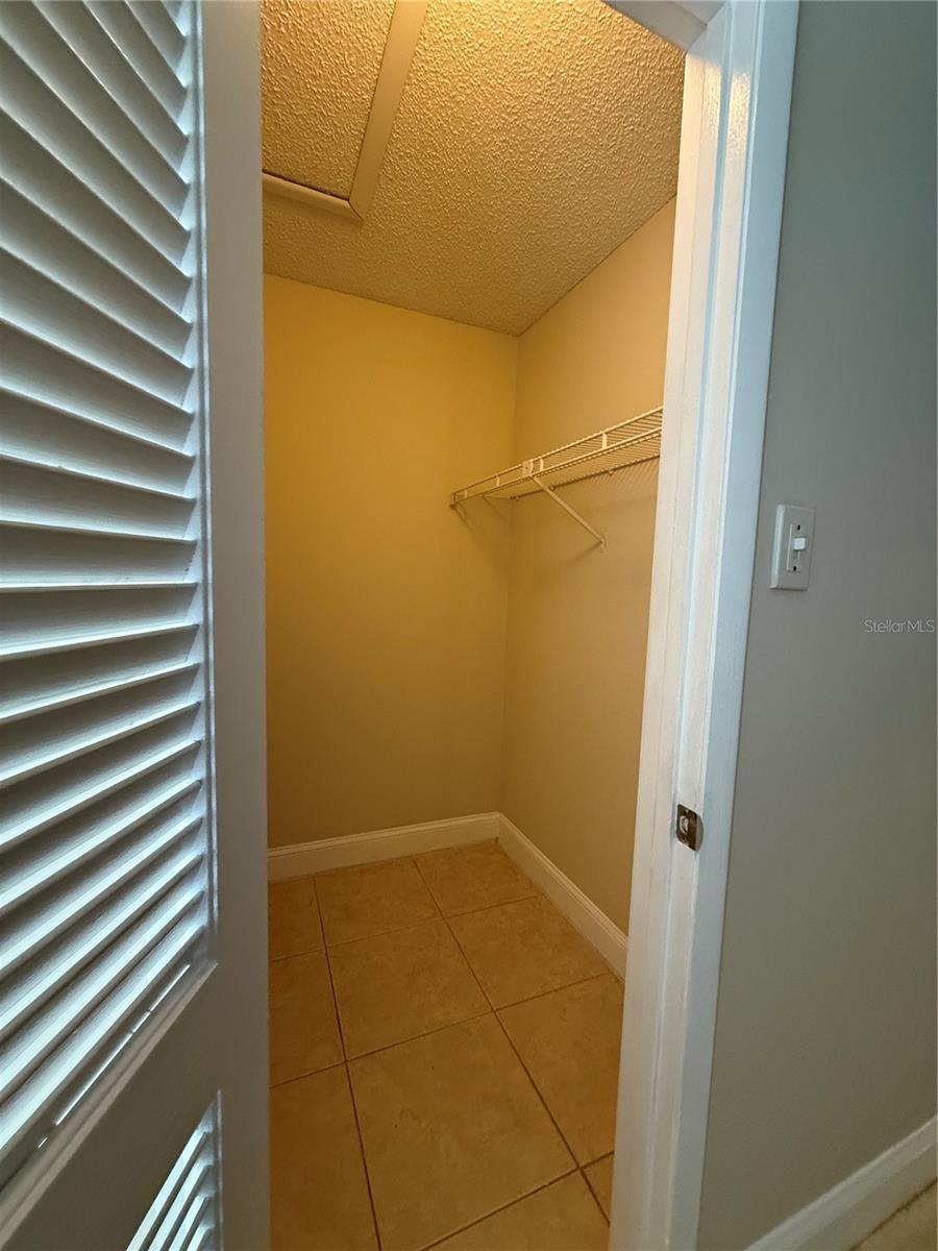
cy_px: 626
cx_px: 469
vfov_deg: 102.1
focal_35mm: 14
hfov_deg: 85.7
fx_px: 506
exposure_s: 1/60
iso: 400
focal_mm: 2.22
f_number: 2.2
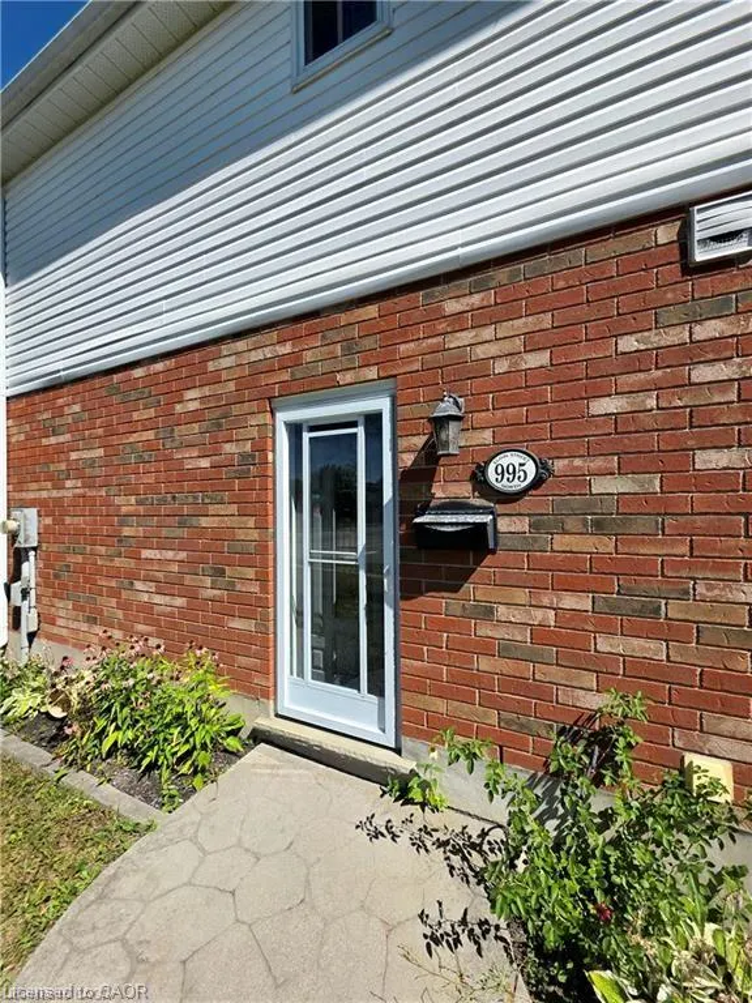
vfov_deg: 106.2
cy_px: 502
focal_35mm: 13
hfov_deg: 89.9
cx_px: 376
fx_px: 377
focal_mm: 2.2
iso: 40
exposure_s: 1/3333
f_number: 1.9
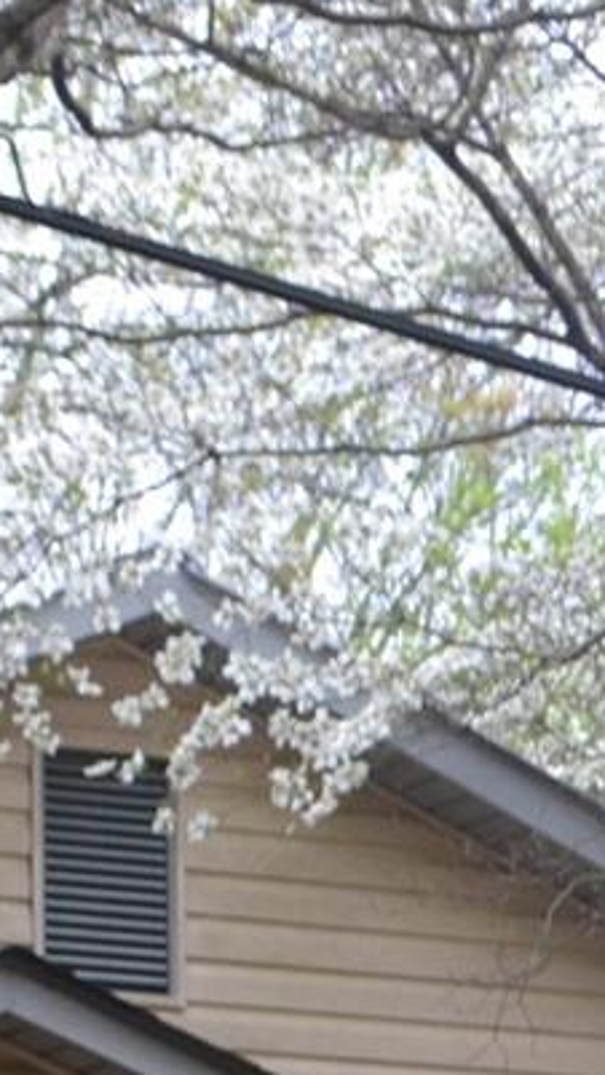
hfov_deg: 6.6
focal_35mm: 176
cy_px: 1435
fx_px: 5022
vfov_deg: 11.9
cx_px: -776
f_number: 5
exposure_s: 1/100
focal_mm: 22
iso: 400
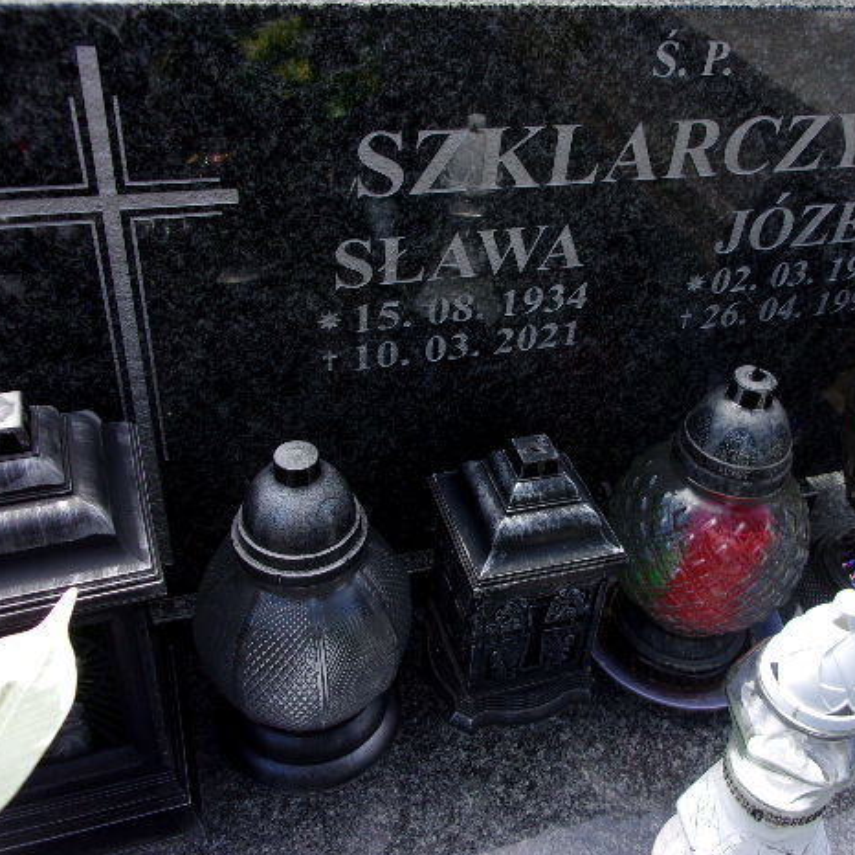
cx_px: 490
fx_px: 950
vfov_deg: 48.4
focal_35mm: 34
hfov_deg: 48.3
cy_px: 416
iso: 80
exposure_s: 1/210
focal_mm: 5.1
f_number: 3.9
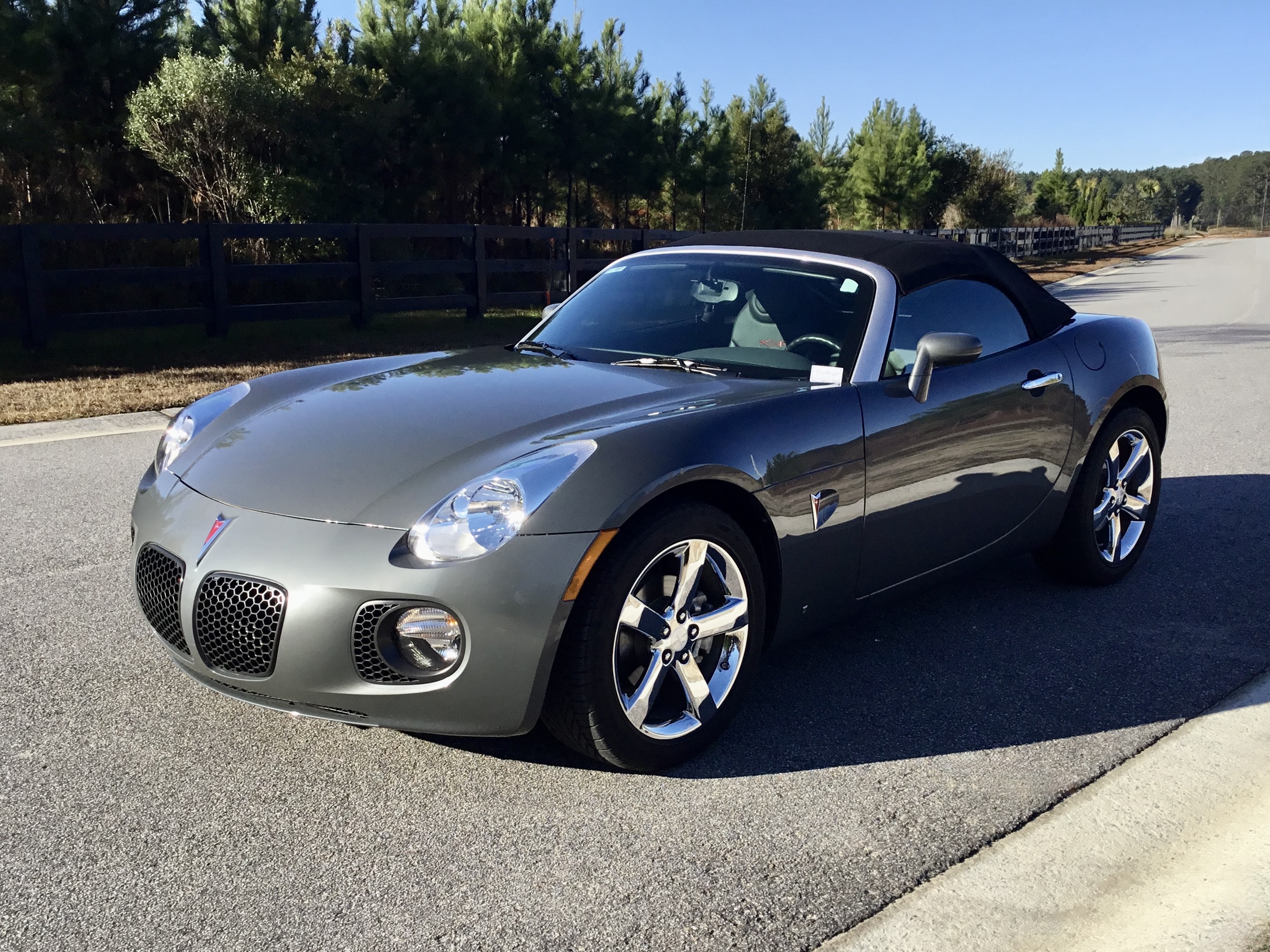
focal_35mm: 31
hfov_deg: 58.4
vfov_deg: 45.4
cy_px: 476
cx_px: 635
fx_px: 1137
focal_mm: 3.3
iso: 25
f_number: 2.4
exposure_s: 1/799
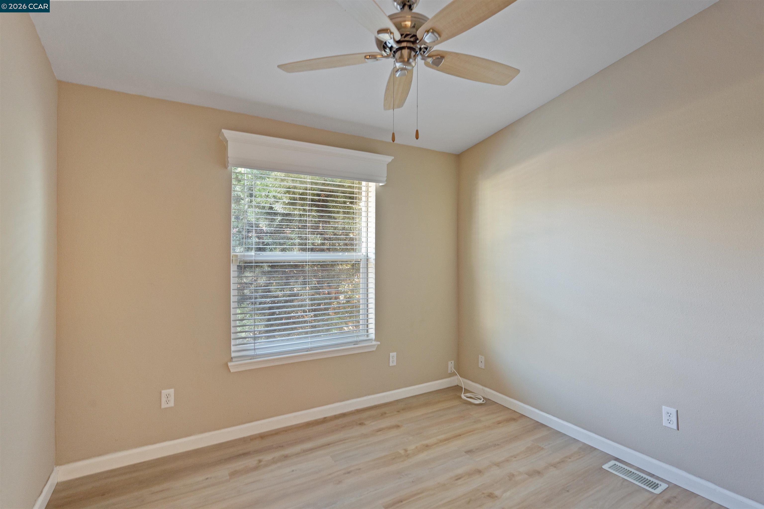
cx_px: 382
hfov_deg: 93.3
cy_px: 254
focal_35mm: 17
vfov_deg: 70.4
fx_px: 361
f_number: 7.1
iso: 160
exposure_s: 1/2.5
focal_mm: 17
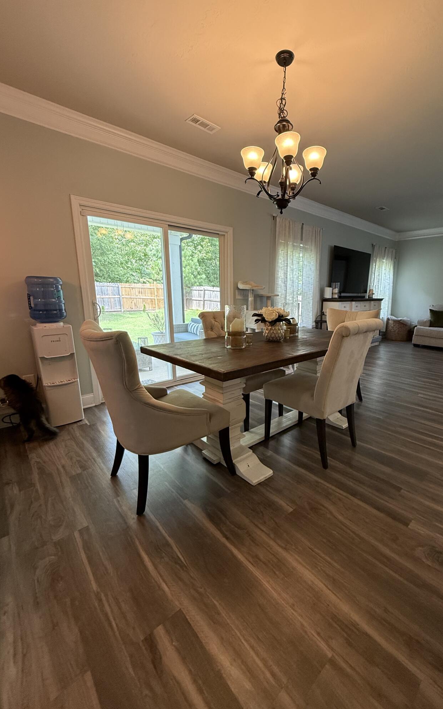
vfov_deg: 101.5
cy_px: 353
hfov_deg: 74.3
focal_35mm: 15
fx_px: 290
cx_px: 256
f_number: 2.2
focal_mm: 2.22
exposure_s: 1/120
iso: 200
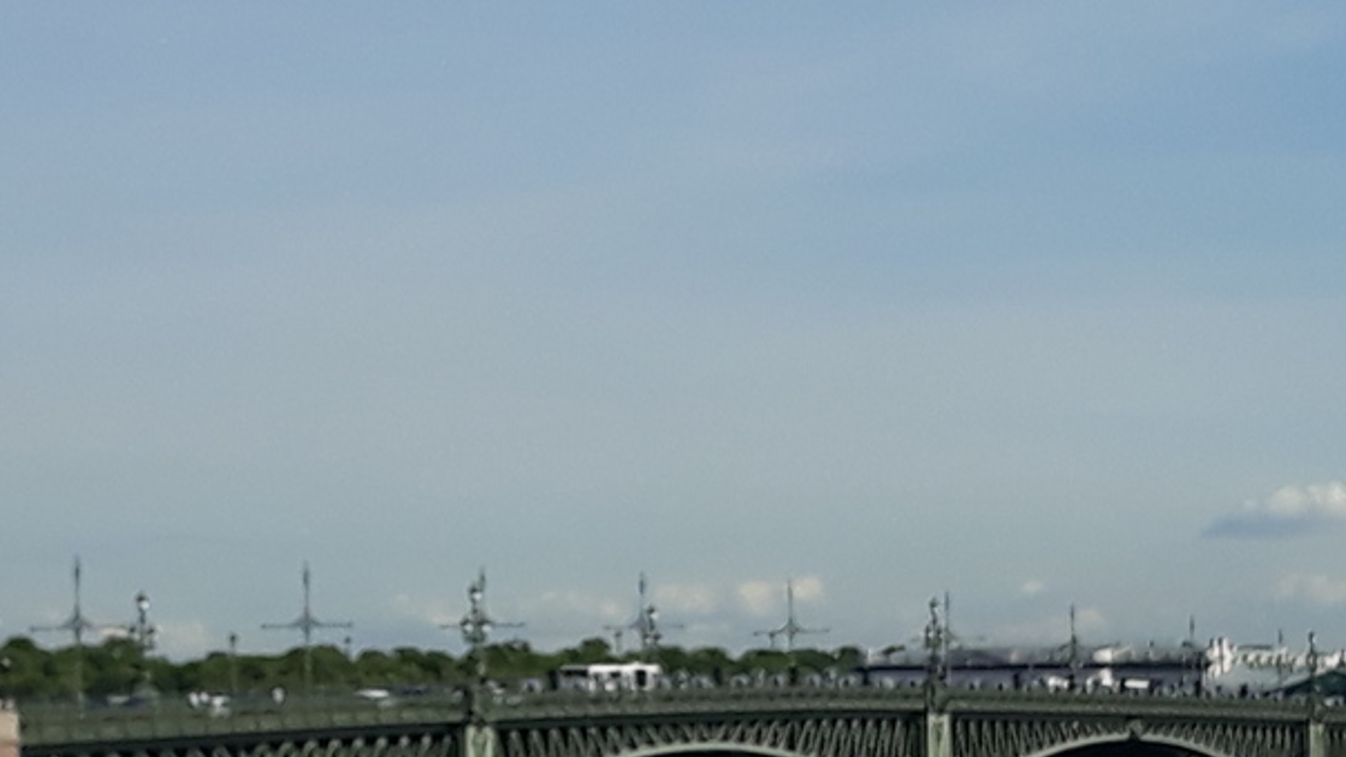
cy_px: 422
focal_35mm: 39
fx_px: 1392
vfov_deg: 30.4
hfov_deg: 51.6
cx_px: 690
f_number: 1.7
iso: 40
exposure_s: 1/2890
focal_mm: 3.71
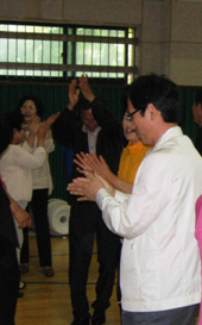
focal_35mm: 98
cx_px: 321
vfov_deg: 21.2
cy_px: 166
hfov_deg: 12.5
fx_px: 865
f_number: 2.7
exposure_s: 1/128
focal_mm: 7.5
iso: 200
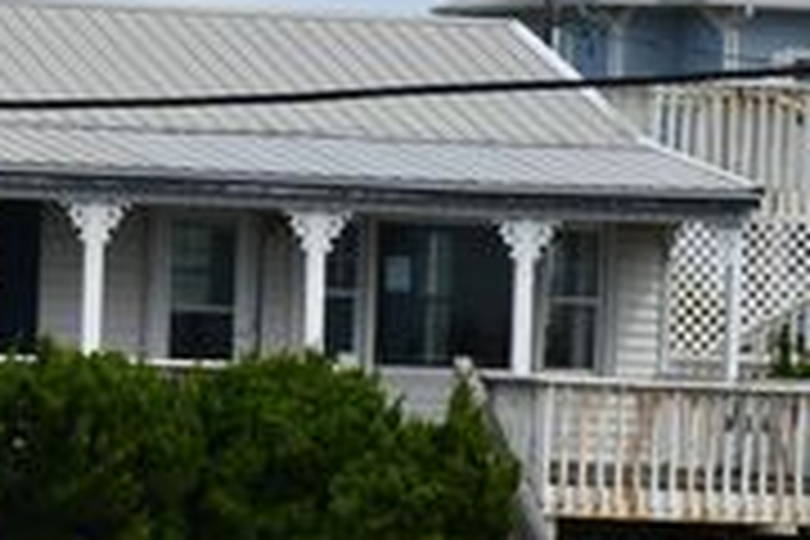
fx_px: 7514
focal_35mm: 334
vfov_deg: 4.1
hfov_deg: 6.1
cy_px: 398
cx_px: -166
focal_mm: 60
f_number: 9.5
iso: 100
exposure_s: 1/350
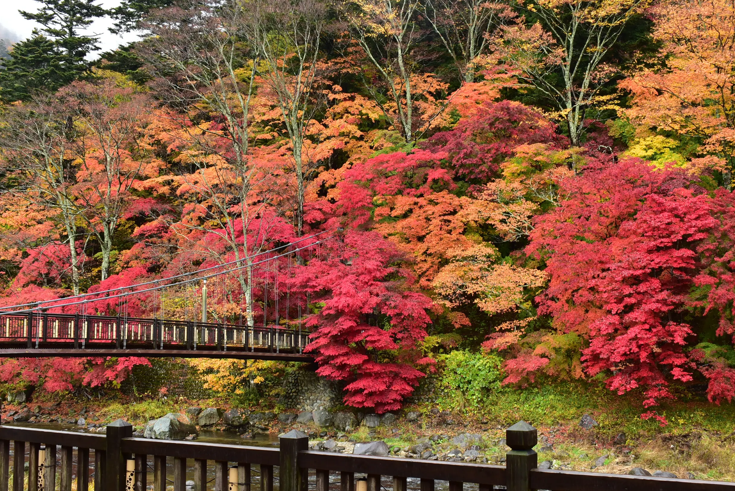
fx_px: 899
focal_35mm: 44
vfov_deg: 30.6
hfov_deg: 44.5
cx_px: 364
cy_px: 245
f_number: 8
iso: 400
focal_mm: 28
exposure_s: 1/80
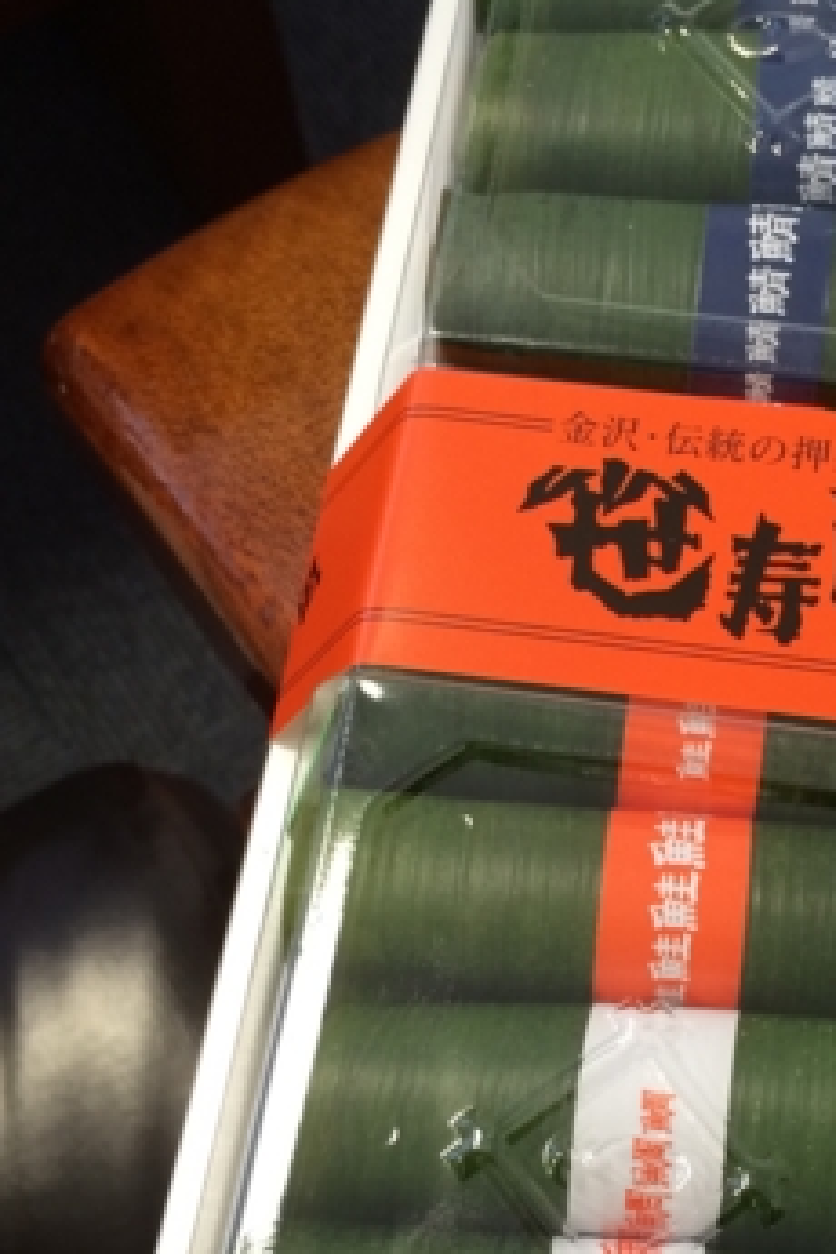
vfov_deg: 35.5
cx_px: 662
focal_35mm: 56
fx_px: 1951
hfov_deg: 23.8
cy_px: 760
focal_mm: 4.15
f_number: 2.2
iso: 50
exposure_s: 1/30
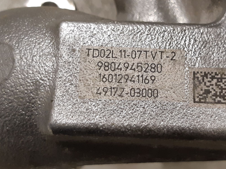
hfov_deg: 55.0
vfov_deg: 42.8
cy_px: 73
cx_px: 135
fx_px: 215
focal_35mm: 33
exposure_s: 1/50
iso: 160
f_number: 1.7
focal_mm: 3.93
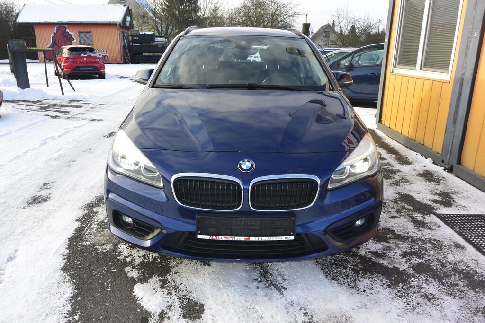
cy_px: 162
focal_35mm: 27
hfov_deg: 67.4
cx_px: 242
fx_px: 364
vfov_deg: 47.9
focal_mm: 10
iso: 160
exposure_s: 1/250
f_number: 5
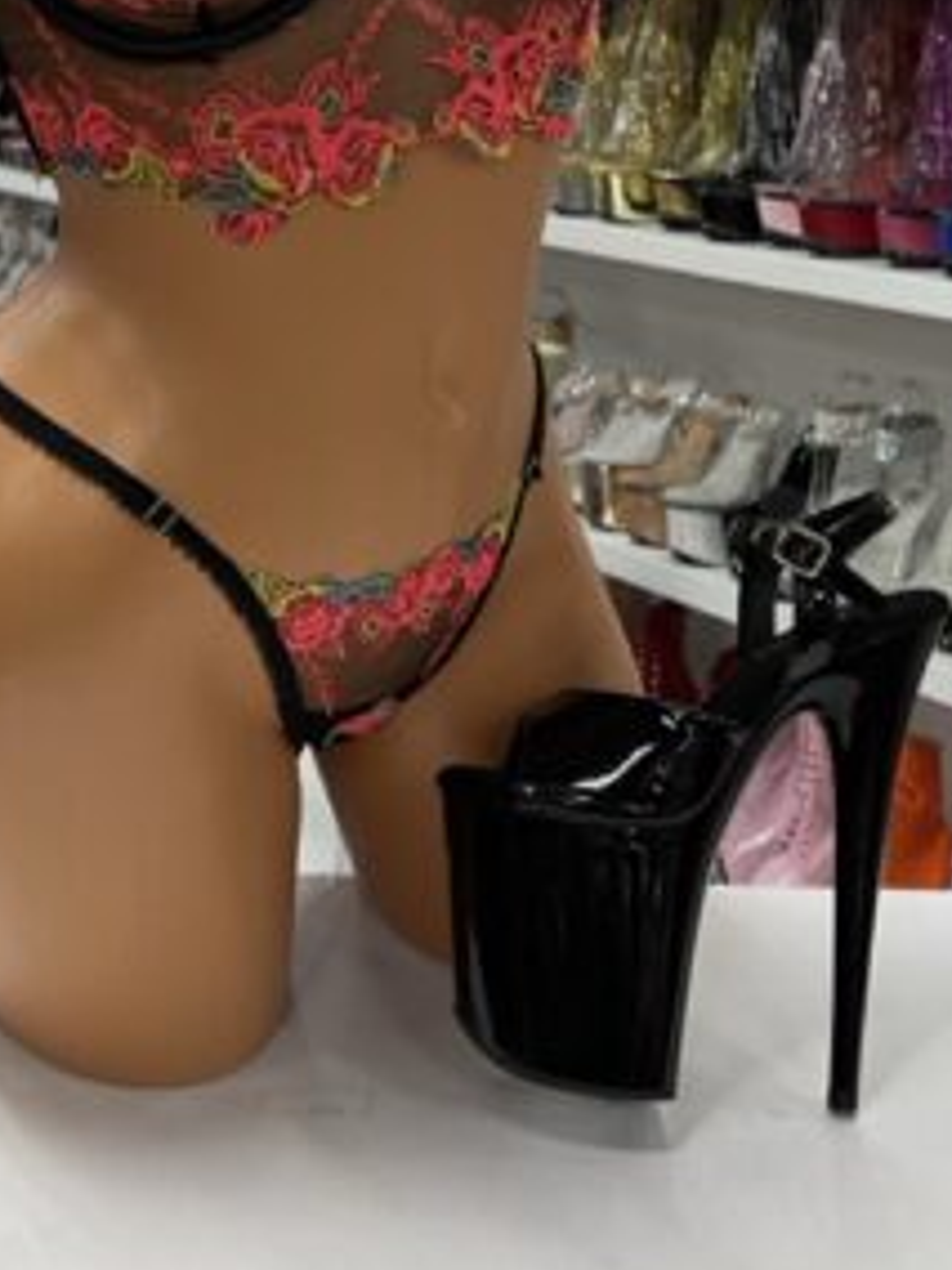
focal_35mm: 55
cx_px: 384
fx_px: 2017
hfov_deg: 26.5
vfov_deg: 33.4
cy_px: 161
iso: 100
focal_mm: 5.7
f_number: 1.5
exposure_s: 1/60
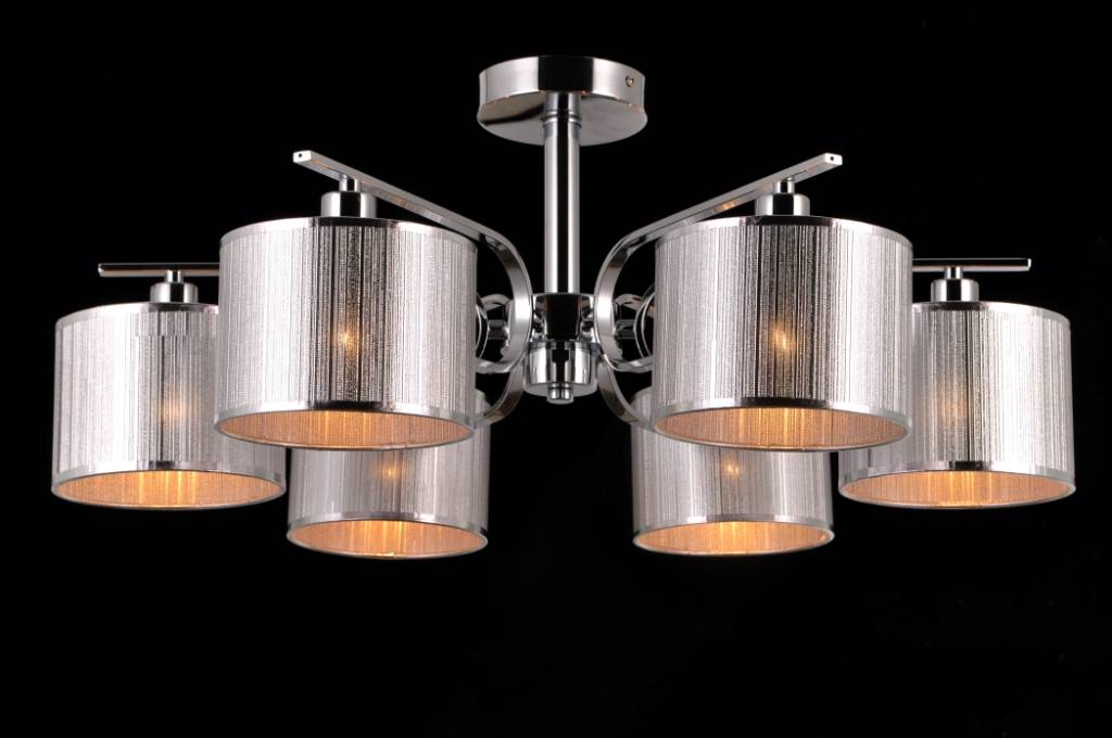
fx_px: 2406
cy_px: 369
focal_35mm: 78
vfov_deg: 17.4
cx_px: 556
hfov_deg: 26.0
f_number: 13
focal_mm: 52
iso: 100
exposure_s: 1/50
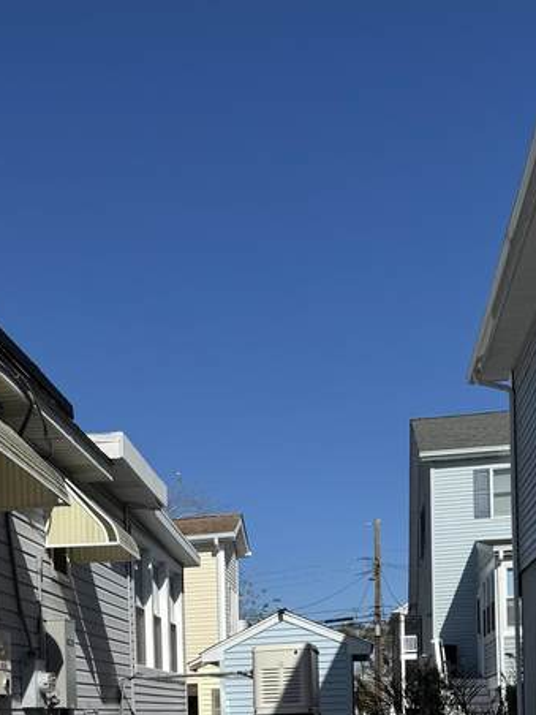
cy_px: 747
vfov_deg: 33.6
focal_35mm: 51
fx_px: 1053
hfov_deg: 27.9
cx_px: 93
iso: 80
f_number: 1.78
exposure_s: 1/10417
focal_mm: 6.76
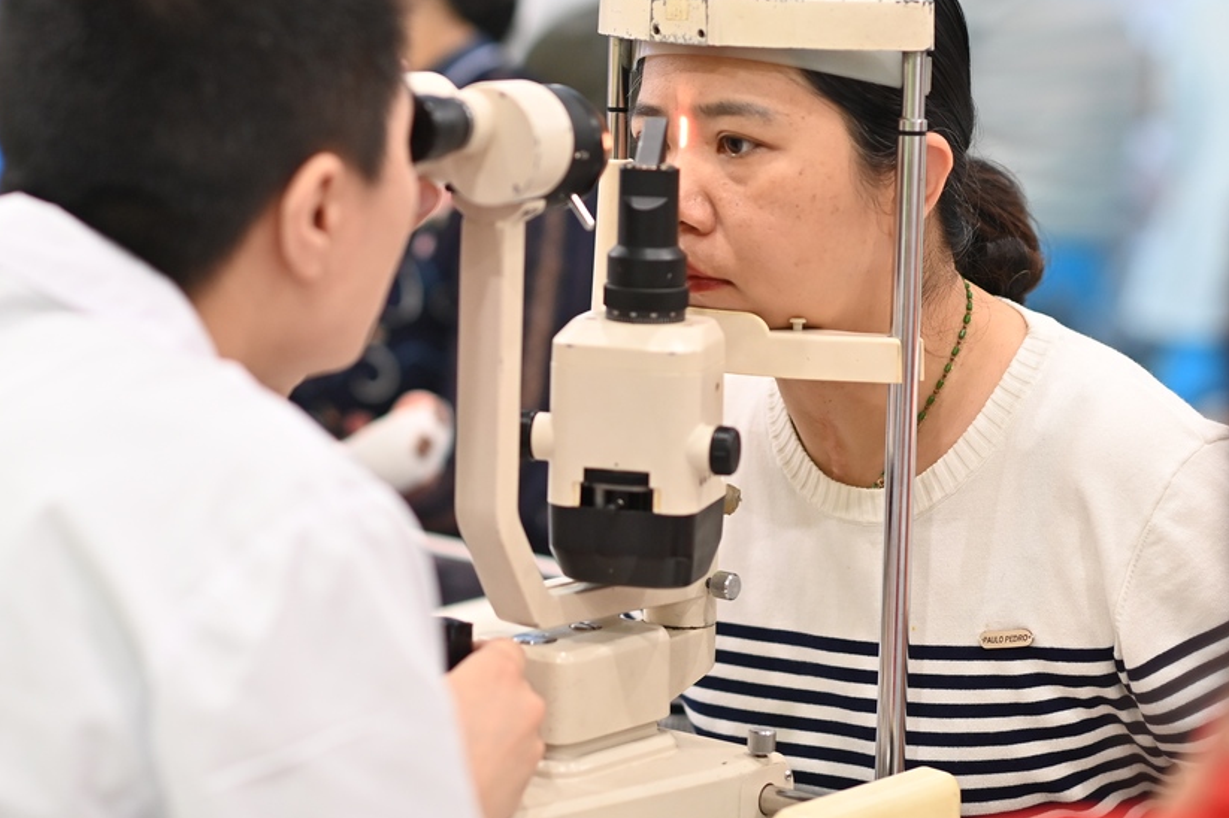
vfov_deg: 11.0
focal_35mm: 124
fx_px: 4231
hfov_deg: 16.5
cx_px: 597
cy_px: 279
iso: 1000
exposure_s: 1/160
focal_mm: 85
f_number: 2.2
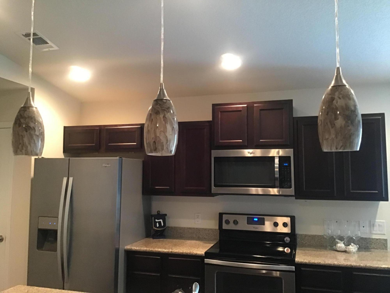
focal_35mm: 31
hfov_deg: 58.4
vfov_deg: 45.4
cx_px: 195
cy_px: 146
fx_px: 349
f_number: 2.4
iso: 200
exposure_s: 1/17
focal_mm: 3.3
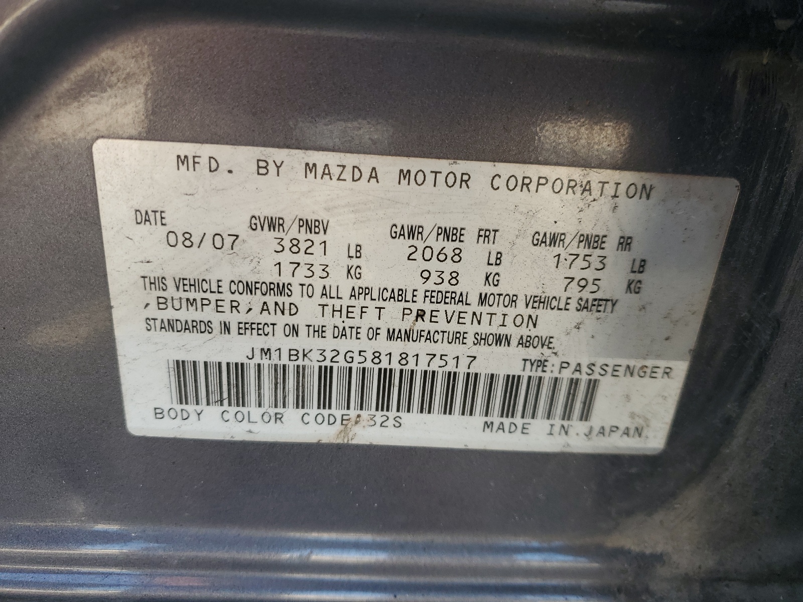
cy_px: 301
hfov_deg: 67.3
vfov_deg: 53.1
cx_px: 402
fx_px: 603
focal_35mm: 26
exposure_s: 1/189
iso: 50
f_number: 1.5
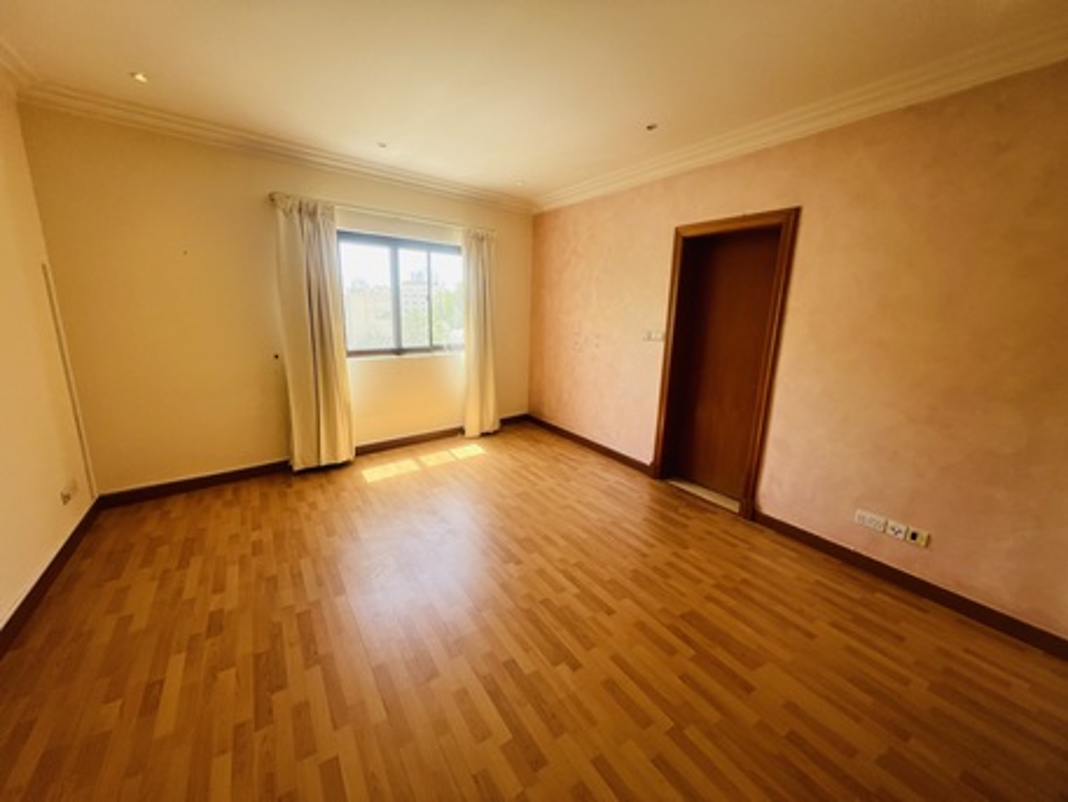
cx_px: 534
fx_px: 401
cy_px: 401
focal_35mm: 13
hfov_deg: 106.2
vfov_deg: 89.9
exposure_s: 1/99
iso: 32
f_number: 1.8
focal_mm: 1.57
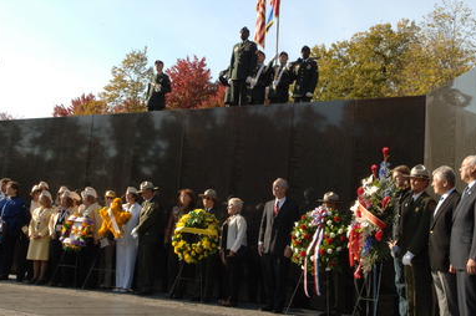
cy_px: 144
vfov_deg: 26.4
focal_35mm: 51
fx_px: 674
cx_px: 247
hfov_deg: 38.9
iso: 400
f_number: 13
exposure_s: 1/160
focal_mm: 26
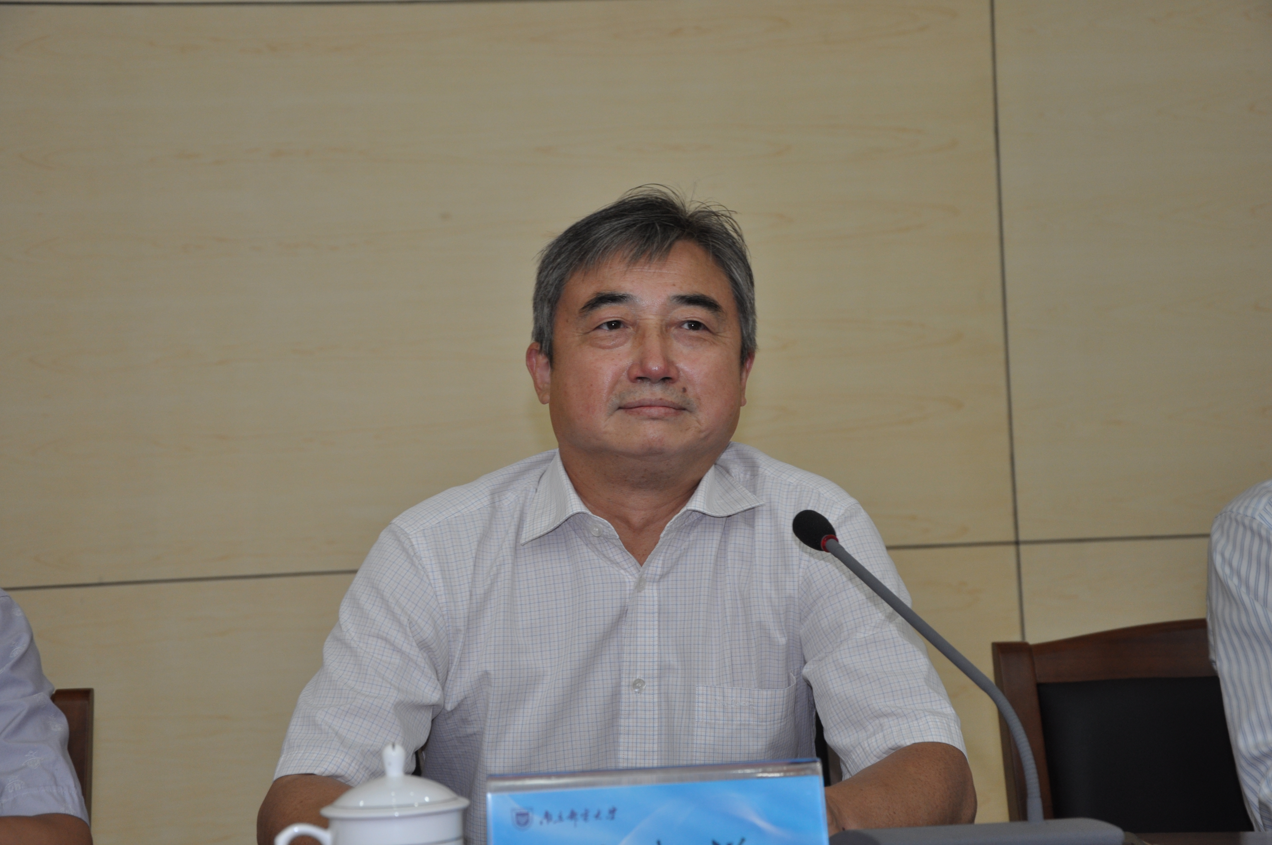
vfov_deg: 18.9
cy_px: 422
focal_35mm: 72
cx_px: 636
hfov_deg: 28.1
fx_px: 2541
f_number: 4.8
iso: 450
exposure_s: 1/15
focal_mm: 48
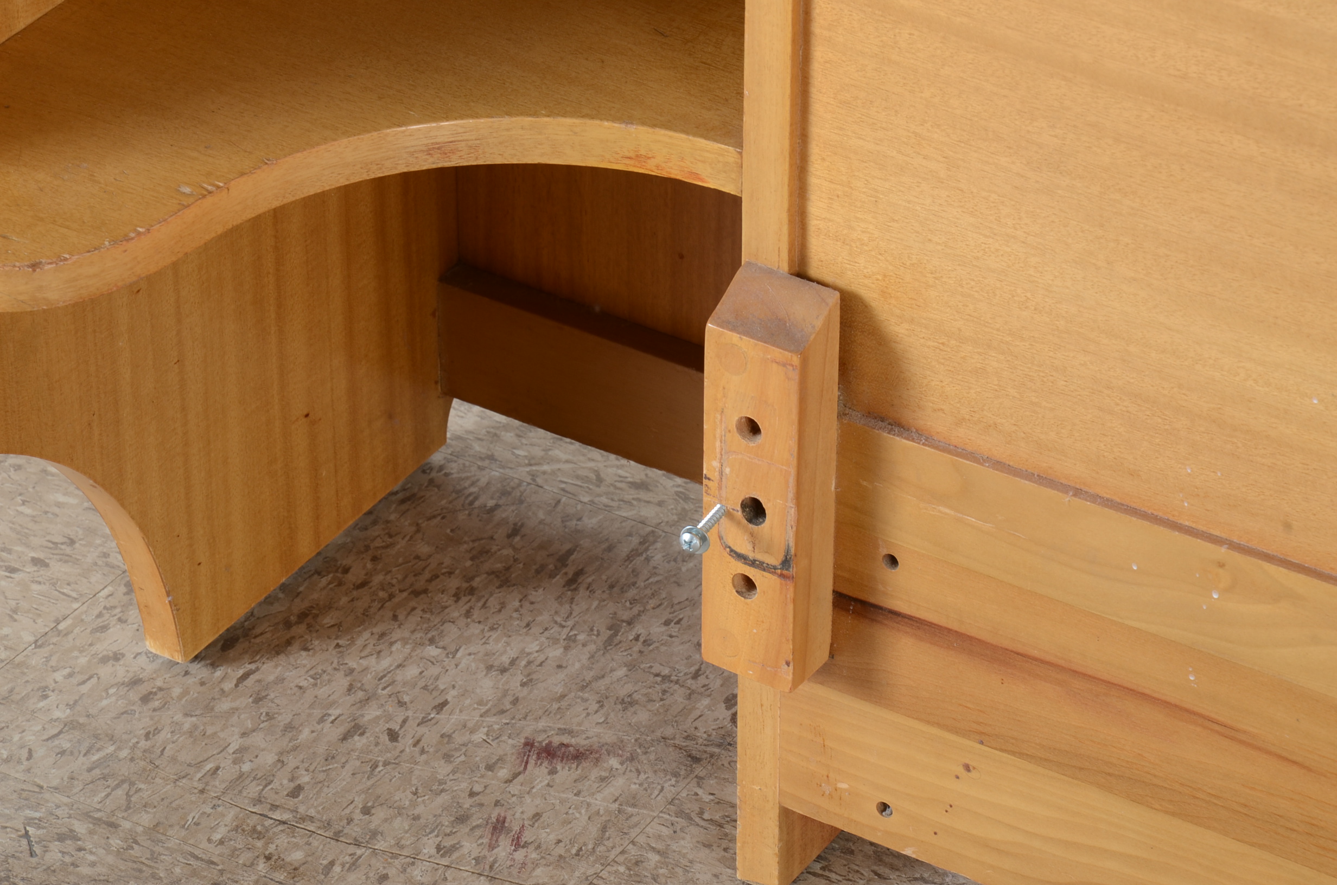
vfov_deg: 8.7
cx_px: 668
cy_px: 442
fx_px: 5837
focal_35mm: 158
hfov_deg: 13.1
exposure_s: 1/100
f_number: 14
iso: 125
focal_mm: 105
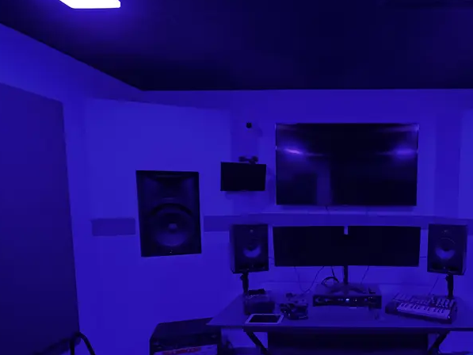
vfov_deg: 56.0
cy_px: 227
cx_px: 344
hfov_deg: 67.8
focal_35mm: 24
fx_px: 328
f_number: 2.2
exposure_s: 1/40
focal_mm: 2.22
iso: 1250
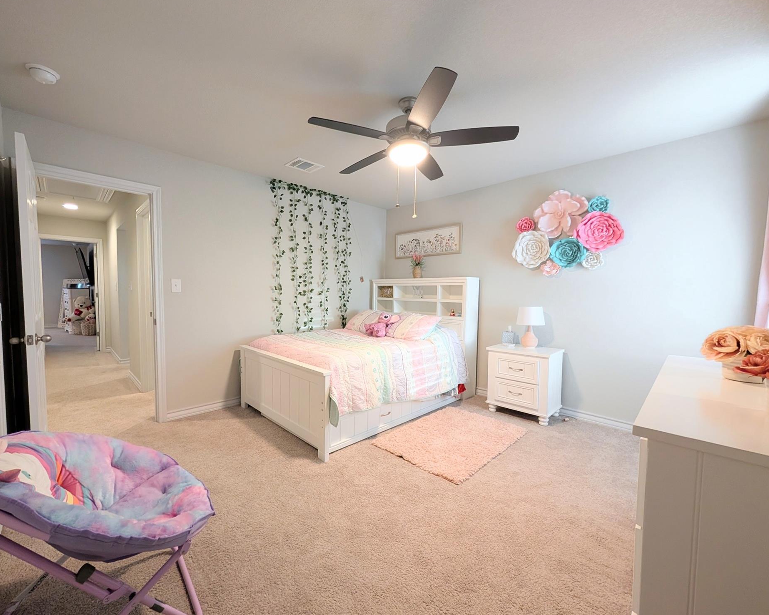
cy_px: 308
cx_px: 357
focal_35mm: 13
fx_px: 296
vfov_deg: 92.2
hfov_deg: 104.7
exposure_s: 1/60
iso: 205
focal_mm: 2.02
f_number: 1.7
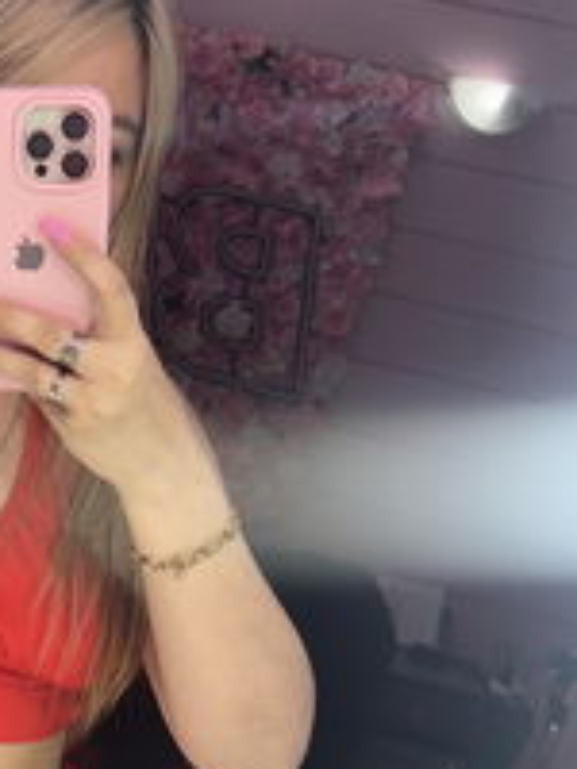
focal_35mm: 64
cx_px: -177
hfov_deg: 20.8
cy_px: 617
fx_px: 1422
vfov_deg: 29.6
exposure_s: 1/166
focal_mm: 6.76
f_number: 1.78
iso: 64
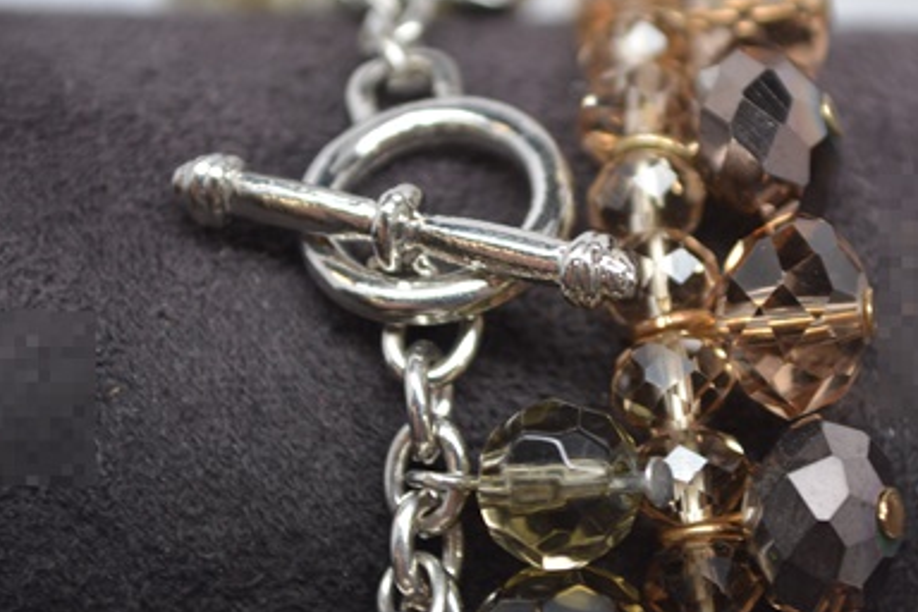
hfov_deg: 15.9
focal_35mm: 129
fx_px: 3284
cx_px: 614
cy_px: 232
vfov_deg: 10.6
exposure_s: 1/60
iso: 800
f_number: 5.6
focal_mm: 55
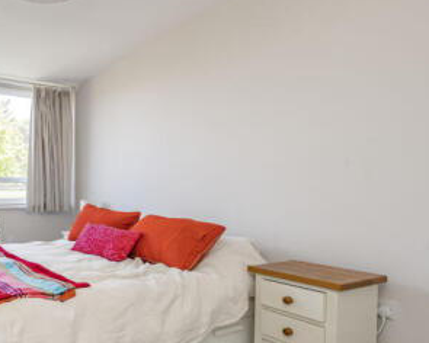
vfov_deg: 56.3
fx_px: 317
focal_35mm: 25
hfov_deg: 58.0
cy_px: 207
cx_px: 40
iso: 320
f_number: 9
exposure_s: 1/20
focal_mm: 12
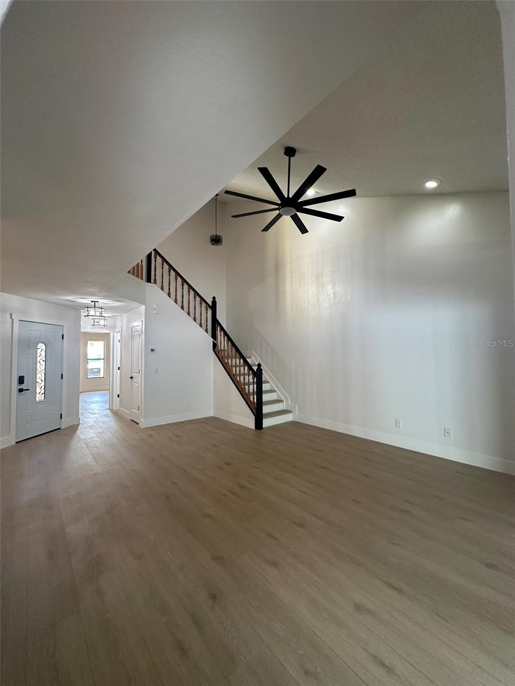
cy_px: 343
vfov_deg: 102.1
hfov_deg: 85.7
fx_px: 278
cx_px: 258
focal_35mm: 14
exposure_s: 1/60
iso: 160
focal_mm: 2.22
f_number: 2.2
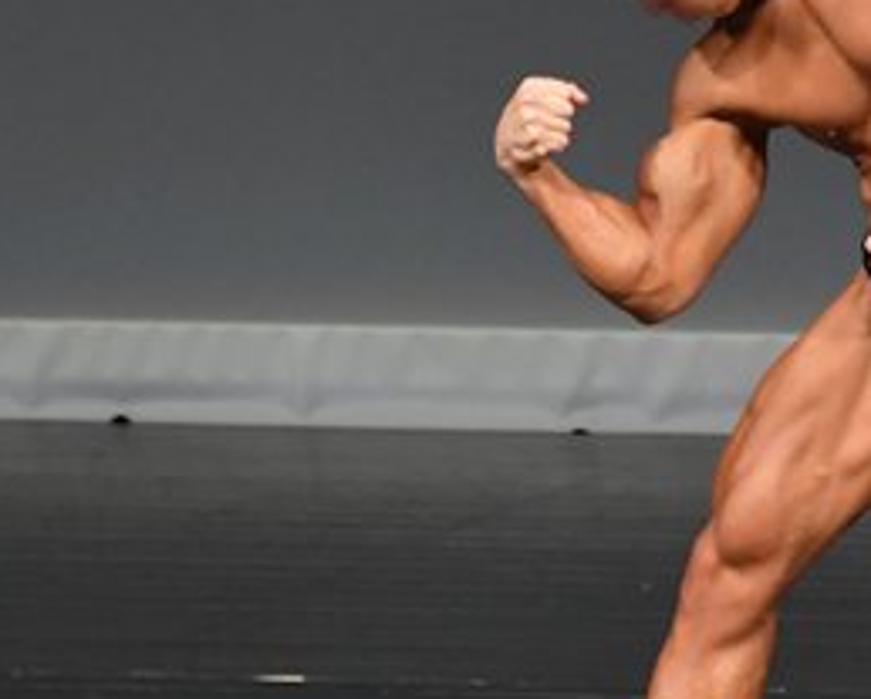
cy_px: 321
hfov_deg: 1.8
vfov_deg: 1.5
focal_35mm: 1055
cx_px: 886
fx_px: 27227
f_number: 5.6
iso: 4000
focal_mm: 250
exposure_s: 1/400
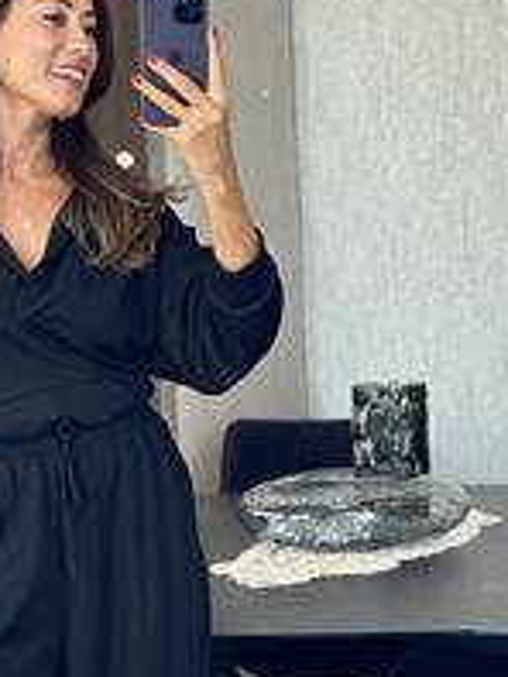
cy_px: 570
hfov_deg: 12.0
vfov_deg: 15.9
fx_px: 2404
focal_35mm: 123
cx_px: 69
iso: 125
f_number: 1.78
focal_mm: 6.86
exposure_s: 1/60
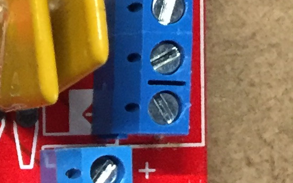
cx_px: -354
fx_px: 1445
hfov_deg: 10.4
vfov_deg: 7.2
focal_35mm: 181
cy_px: 215
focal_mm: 4.15
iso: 250
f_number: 2.2
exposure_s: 1/20
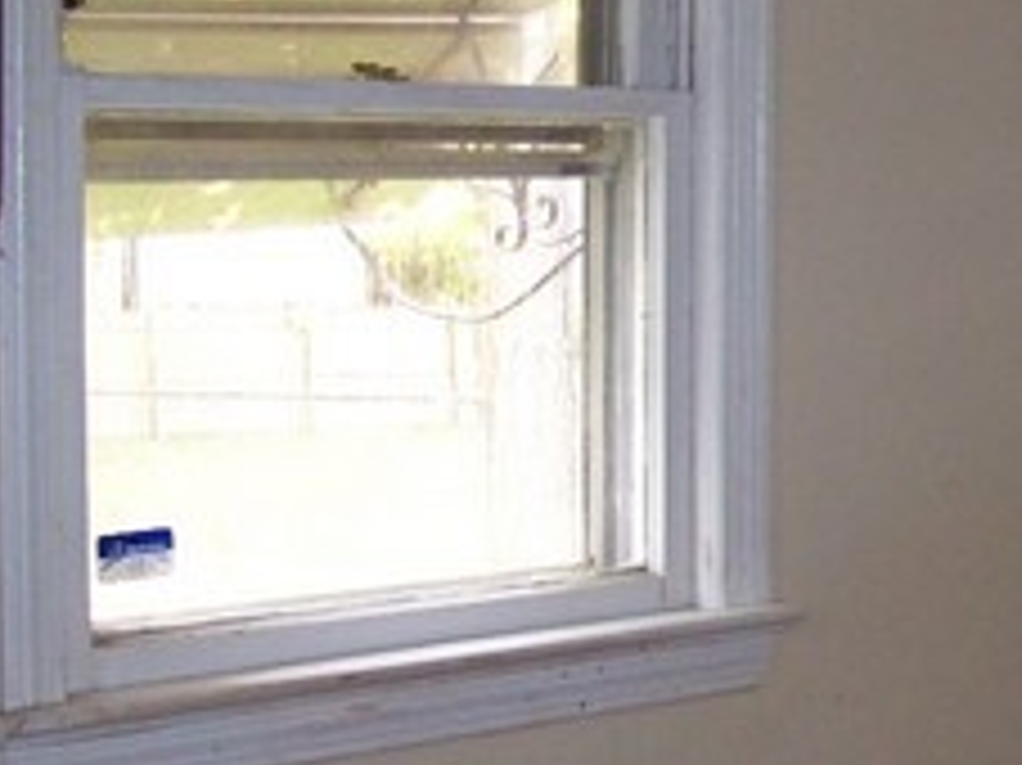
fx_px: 2744
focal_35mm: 93
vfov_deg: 15.9
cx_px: 1108
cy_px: 405
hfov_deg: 20.2
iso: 200
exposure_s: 1/30
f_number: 2.8
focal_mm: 5.85
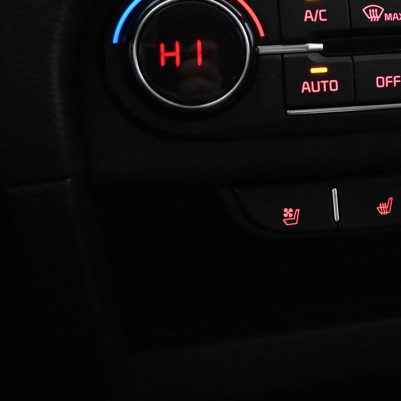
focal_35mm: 76
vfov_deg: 22.5
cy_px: 100
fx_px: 996
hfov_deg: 21.5
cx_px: 453
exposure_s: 1/40
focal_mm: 26
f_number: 4.5
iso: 10000
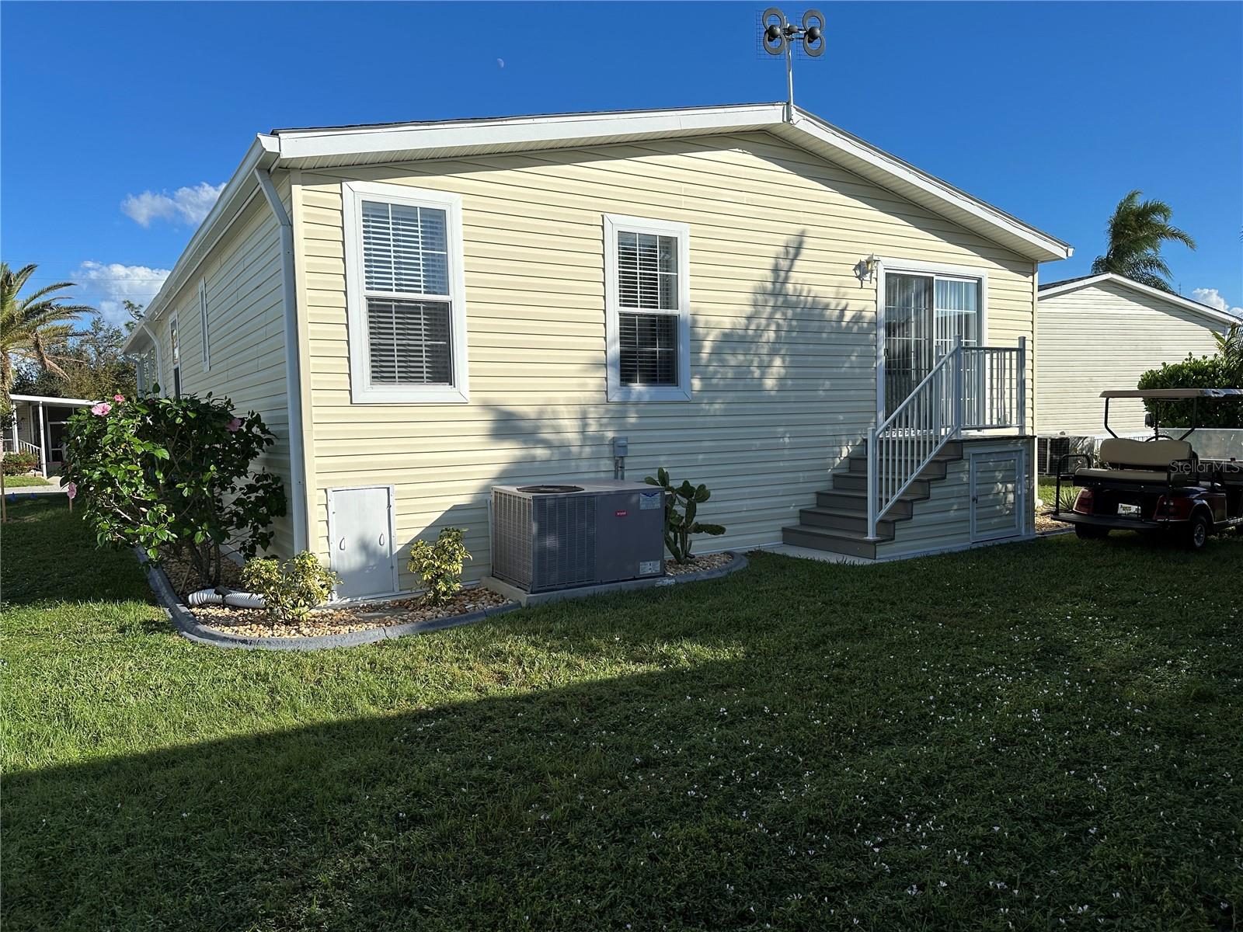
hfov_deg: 71.6
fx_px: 862
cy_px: 466
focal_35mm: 24
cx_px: 622
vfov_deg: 56.8
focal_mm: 6.86
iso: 80
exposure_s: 1/7042
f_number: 1.78
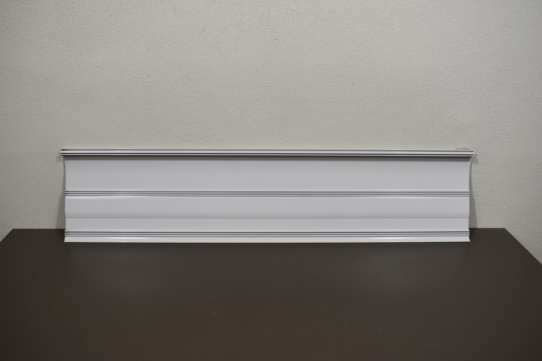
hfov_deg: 57.2
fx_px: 497
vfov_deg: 40.0
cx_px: 271
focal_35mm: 33
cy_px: 180
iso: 360
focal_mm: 22
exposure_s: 1/125
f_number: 5.6
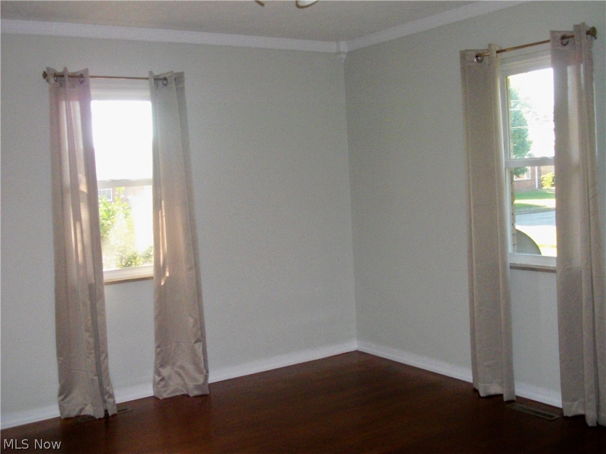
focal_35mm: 40
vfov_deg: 36.0
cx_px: 303
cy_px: 227
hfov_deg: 46.8
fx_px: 700
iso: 400
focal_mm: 7.1
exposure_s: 1/160
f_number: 3.2
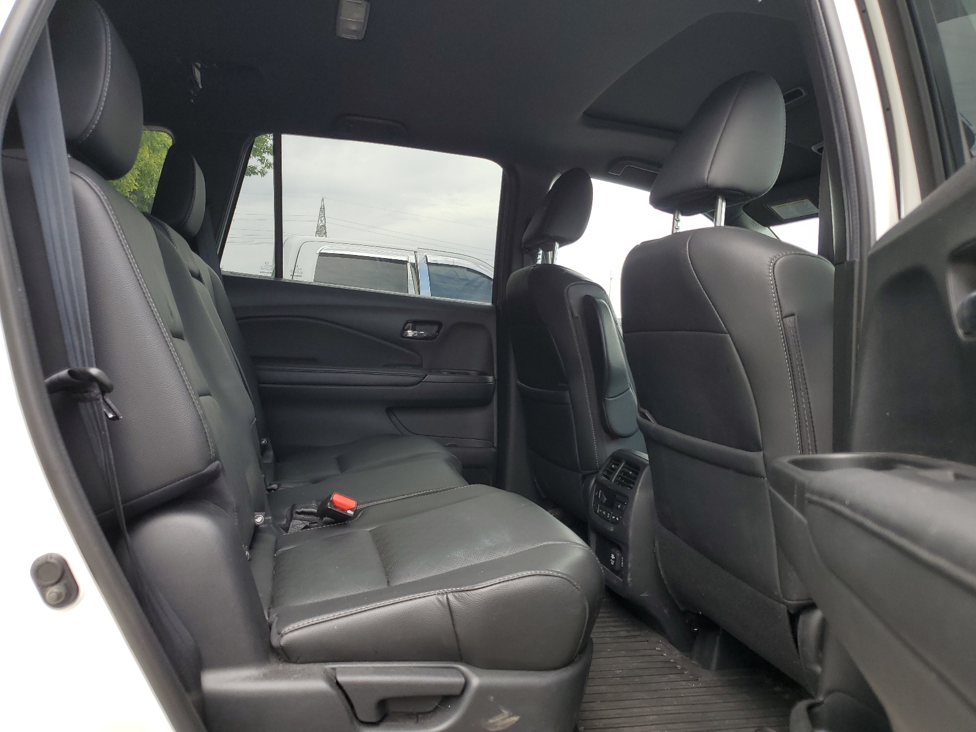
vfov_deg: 53.1
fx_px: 733
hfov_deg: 67.3
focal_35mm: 26
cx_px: 488
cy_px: 366
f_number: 1.5
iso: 50
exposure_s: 1/323
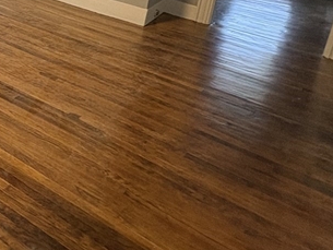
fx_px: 452
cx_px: -86
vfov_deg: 28.1
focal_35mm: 47
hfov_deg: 32.0
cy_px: -25
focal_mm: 2.22
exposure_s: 1/60
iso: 160
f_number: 2.2
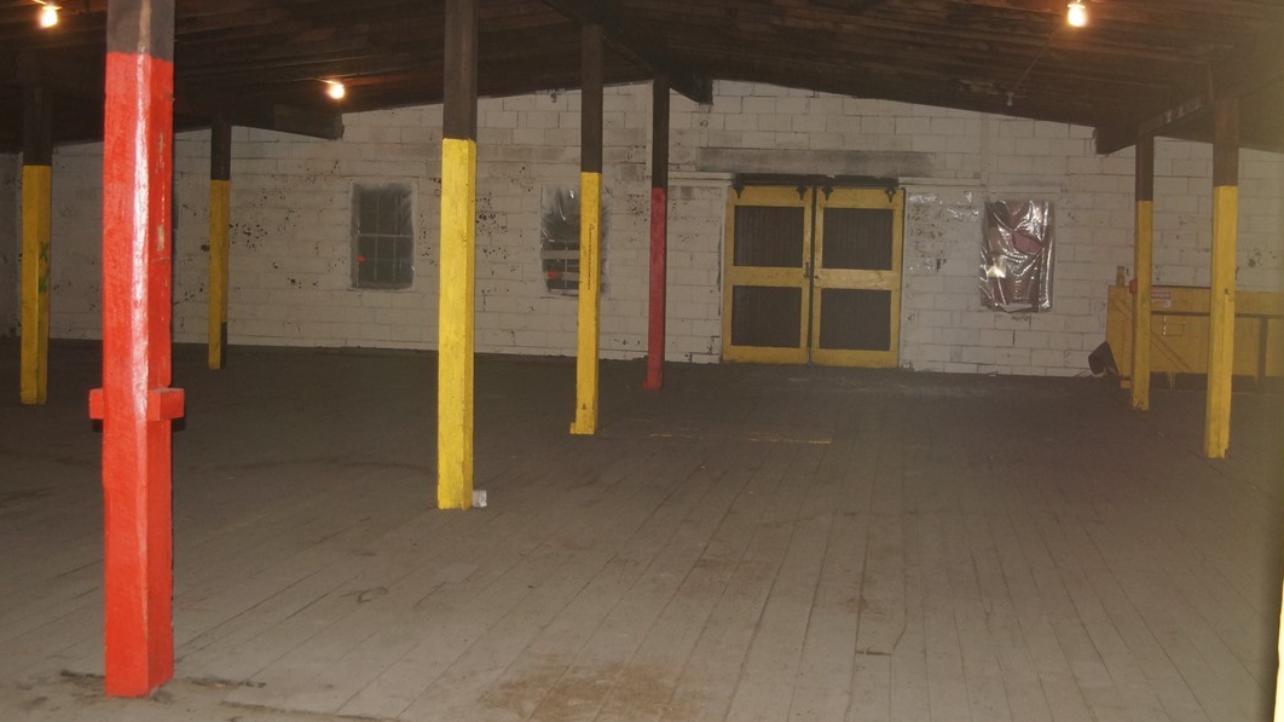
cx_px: 633
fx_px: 1532
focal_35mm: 45
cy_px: 324
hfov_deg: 45.5
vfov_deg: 26.5
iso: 800
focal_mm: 28
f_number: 3.5
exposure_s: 1/60
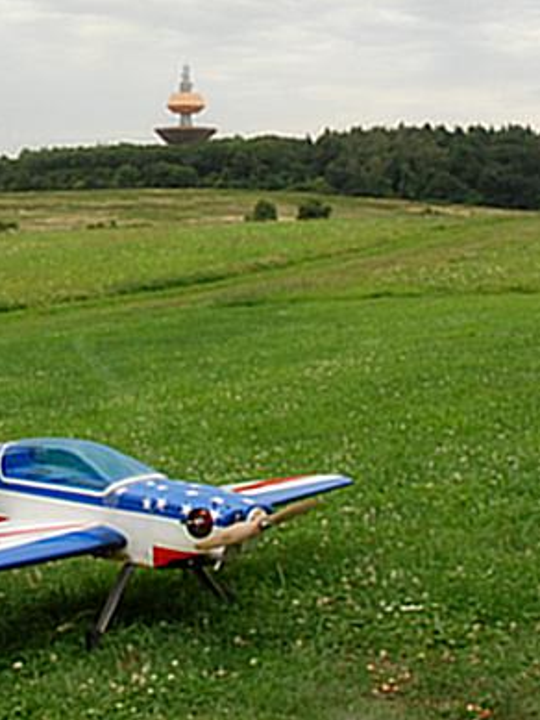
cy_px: 352
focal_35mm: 40
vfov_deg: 46.8
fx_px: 832
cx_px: 161
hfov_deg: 35.5
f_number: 13
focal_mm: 18
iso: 800
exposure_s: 1/125
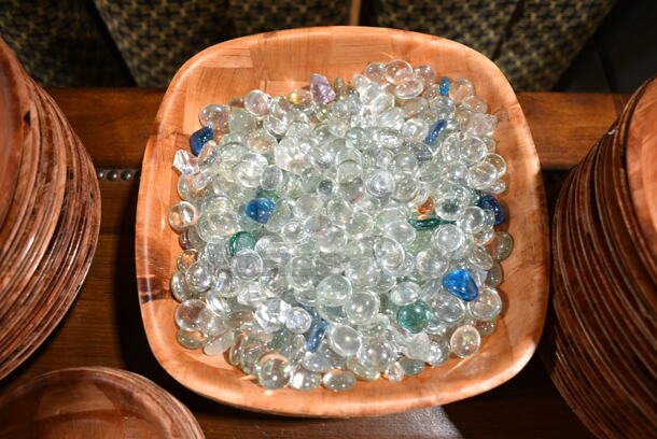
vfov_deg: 48.0
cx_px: 328
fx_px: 493
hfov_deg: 67.3
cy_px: 220
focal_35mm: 27
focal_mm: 18
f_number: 3.5
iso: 160
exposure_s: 1/30
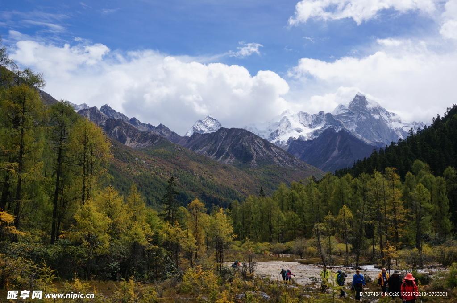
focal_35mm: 39
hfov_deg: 49.6
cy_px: 152
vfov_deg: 34.1
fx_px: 494
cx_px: 228
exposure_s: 1/160
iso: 100
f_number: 13
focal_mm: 26
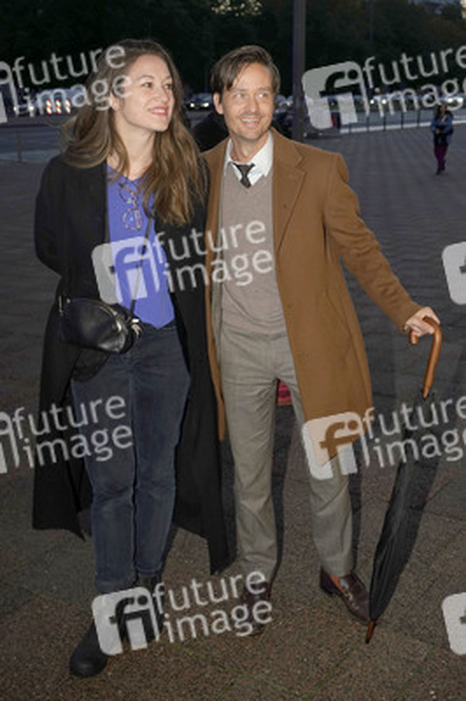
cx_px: 233
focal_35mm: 35
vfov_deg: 54.5
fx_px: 681
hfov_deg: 37.8
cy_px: 350
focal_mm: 35
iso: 640
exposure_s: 1/160
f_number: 5.6
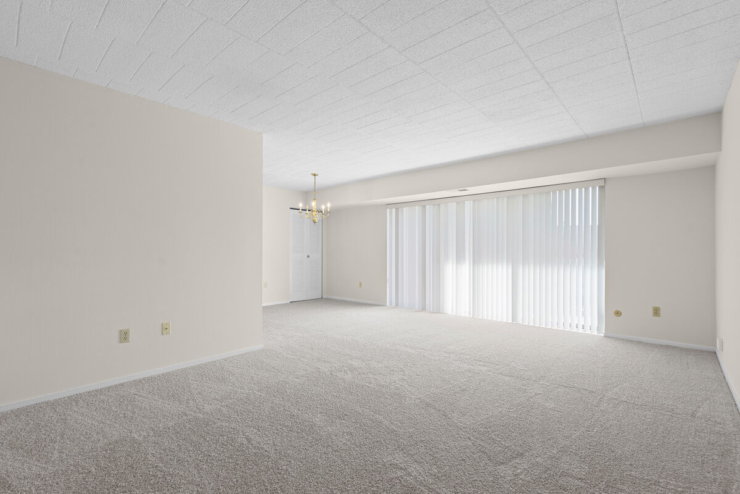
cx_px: 370
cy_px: 247
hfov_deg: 96.7
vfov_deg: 73.7
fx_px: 329
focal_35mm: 16
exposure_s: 1/10
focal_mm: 16
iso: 400
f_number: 8
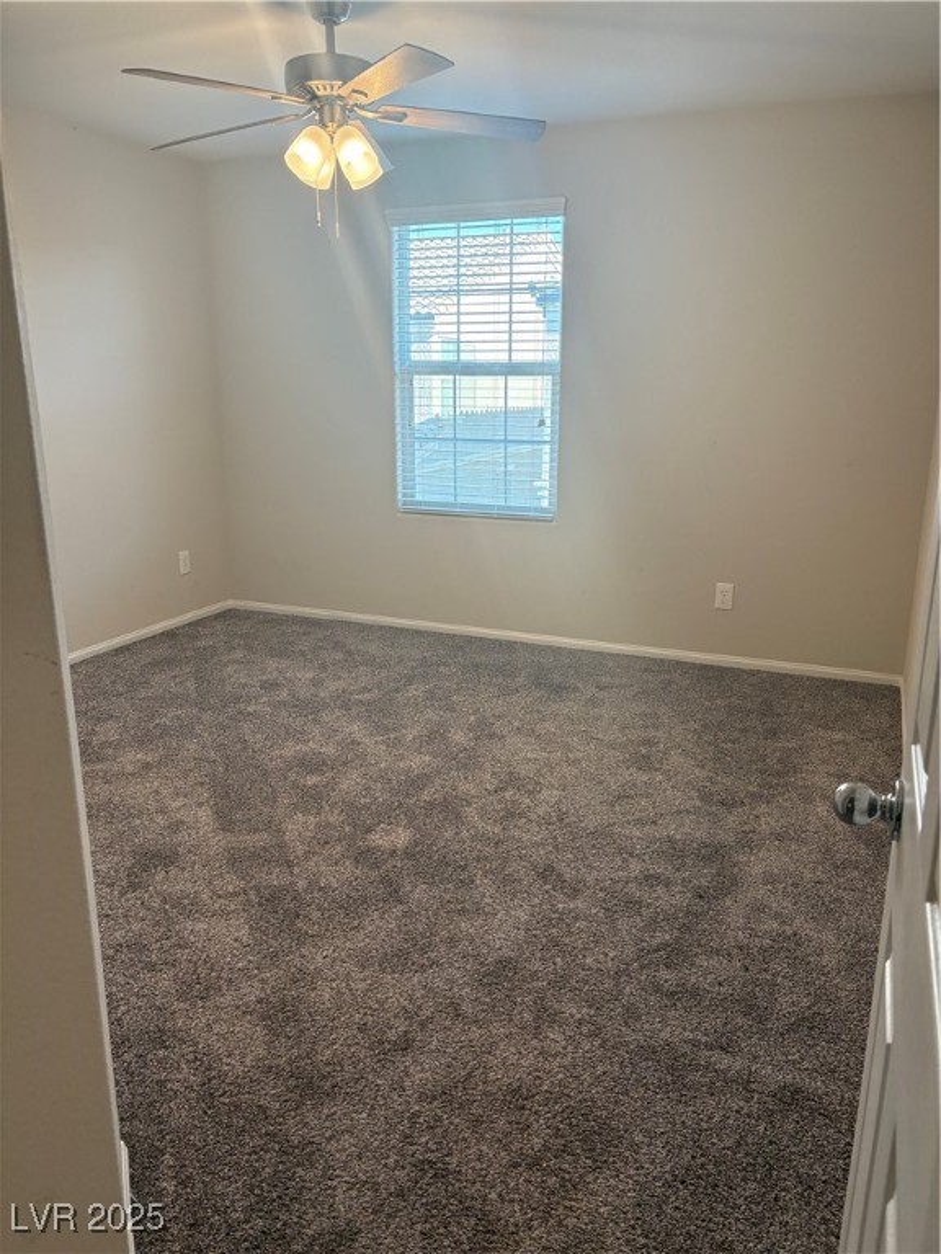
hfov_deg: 53.1
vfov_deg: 67.3
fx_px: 942
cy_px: 627
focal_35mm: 26
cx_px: 470
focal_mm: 5.96
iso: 160
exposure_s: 1/120
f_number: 1.6
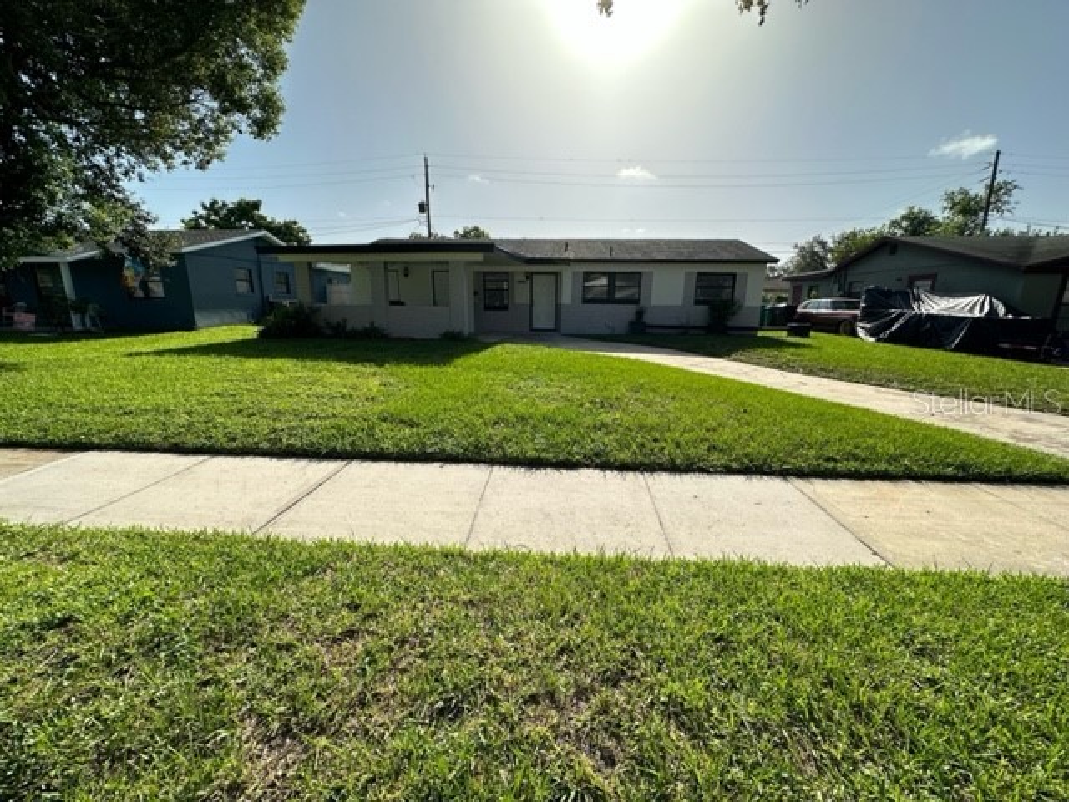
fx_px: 432
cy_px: 401
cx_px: 534
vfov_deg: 85.7
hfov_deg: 102.1
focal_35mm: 14
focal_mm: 2.22
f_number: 2.2
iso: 40
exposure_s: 1/1916
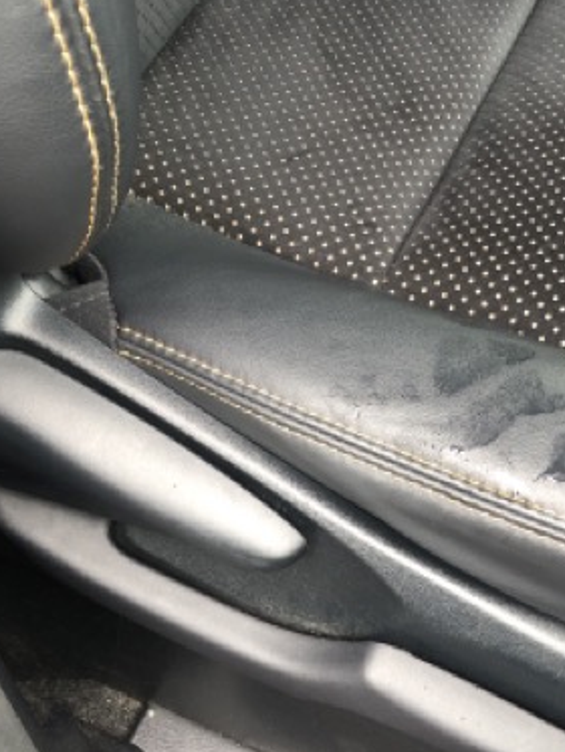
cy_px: 472
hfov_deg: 30.2
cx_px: 327
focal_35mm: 48
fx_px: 1044
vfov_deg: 39.4
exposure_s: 1/30
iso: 40
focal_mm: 3.99
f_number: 1.8
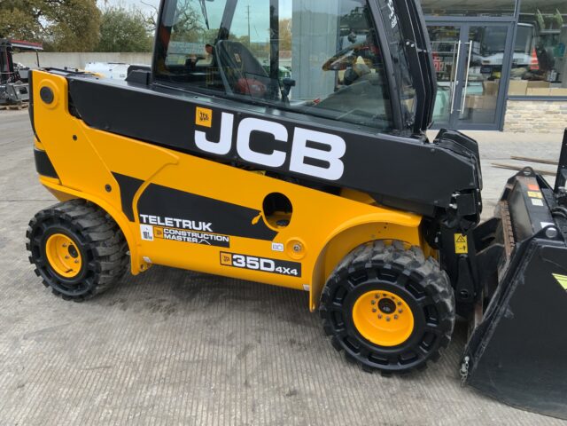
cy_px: 213
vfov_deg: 48.2
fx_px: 475
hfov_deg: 61.7
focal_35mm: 29
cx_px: 284
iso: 64
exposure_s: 1/119
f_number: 1.8
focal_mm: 3
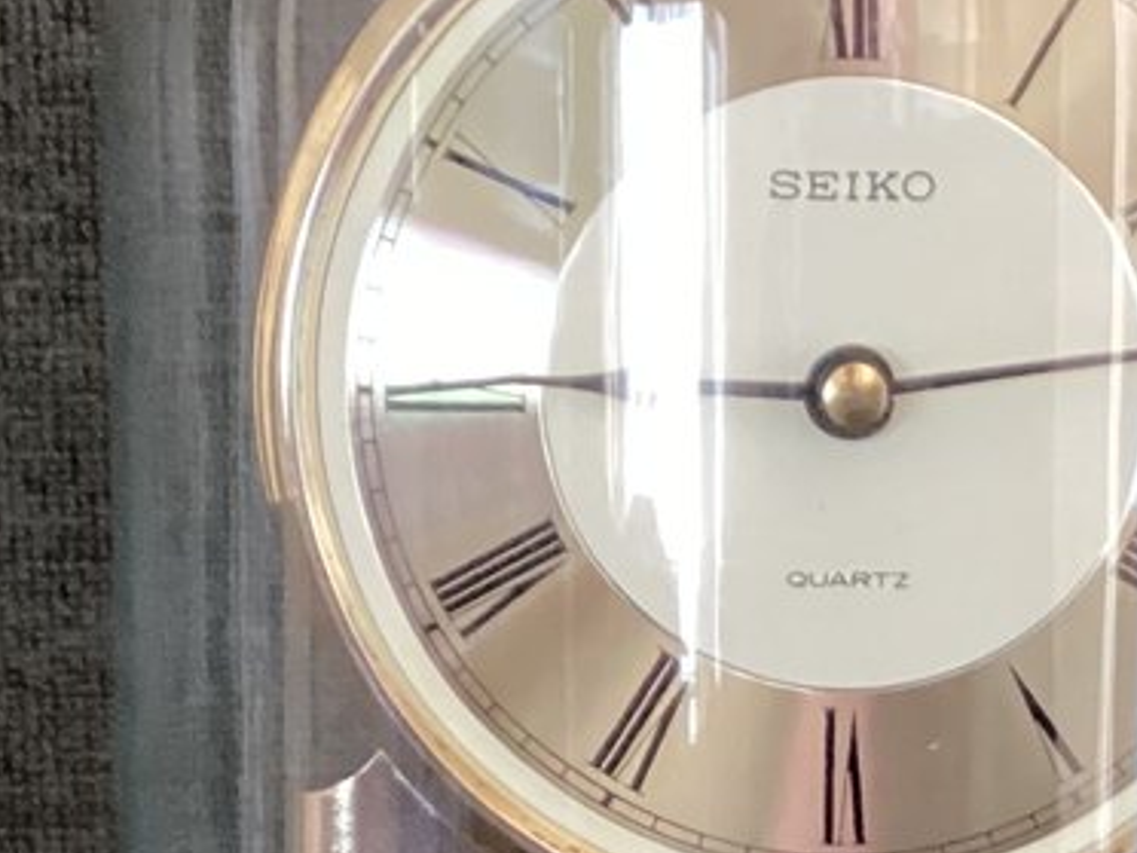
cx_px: 867
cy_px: 876
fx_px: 4139
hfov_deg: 15.6
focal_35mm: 126
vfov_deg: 11.6
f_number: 2.4
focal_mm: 3.3
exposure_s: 1/33
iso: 400
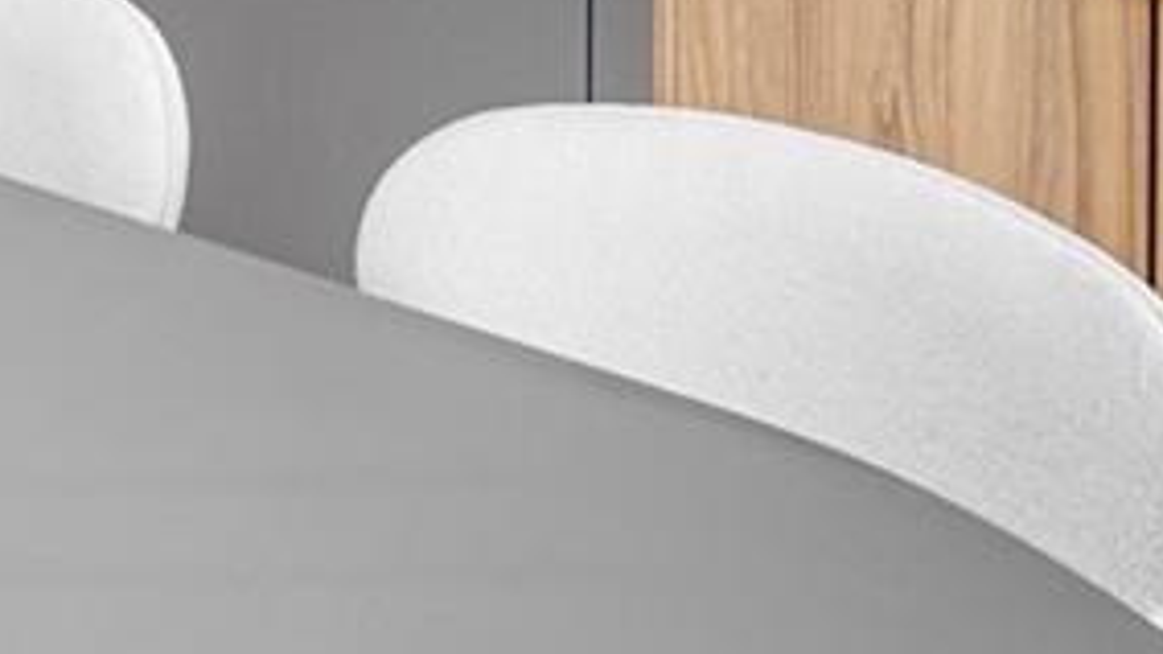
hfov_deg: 24.6
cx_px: -267
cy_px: -864
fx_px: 2374
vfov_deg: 12.6
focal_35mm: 77
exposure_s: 1/30
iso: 500
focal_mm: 9
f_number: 2.8
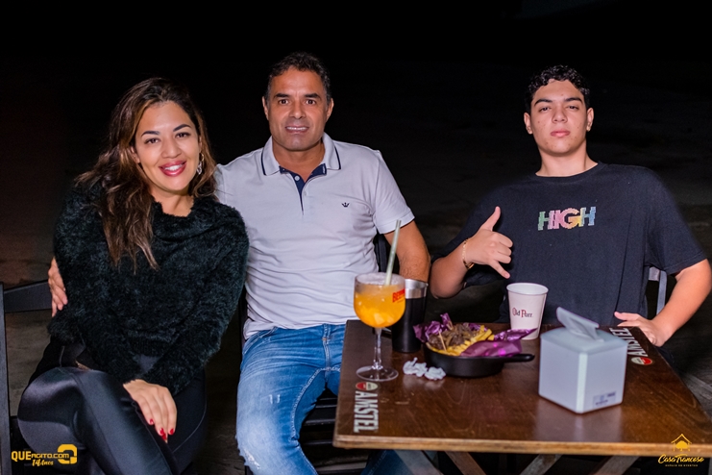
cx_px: 356
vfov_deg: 25.8
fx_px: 1038
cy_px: 238
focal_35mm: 52
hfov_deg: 37.9
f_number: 2.5
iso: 2500
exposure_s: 1/200
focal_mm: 35
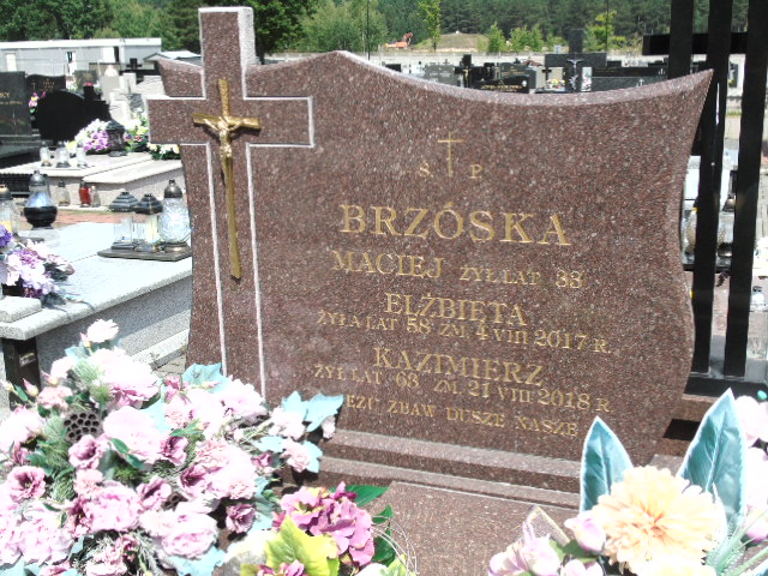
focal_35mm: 40
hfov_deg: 46.8
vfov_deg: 36.0
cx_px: 384
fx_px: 887
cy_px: 288
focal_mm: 7.1
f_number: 3.9
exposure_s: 1/640
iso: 80
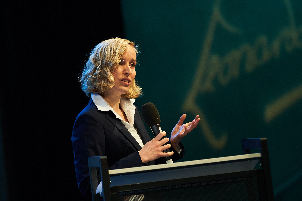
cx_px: 151
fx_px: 2516
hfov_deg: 6.9
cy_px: 100
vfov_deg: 4.6
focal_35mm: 300
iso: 1600
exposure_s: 1/160
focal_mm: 200
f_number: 2.8
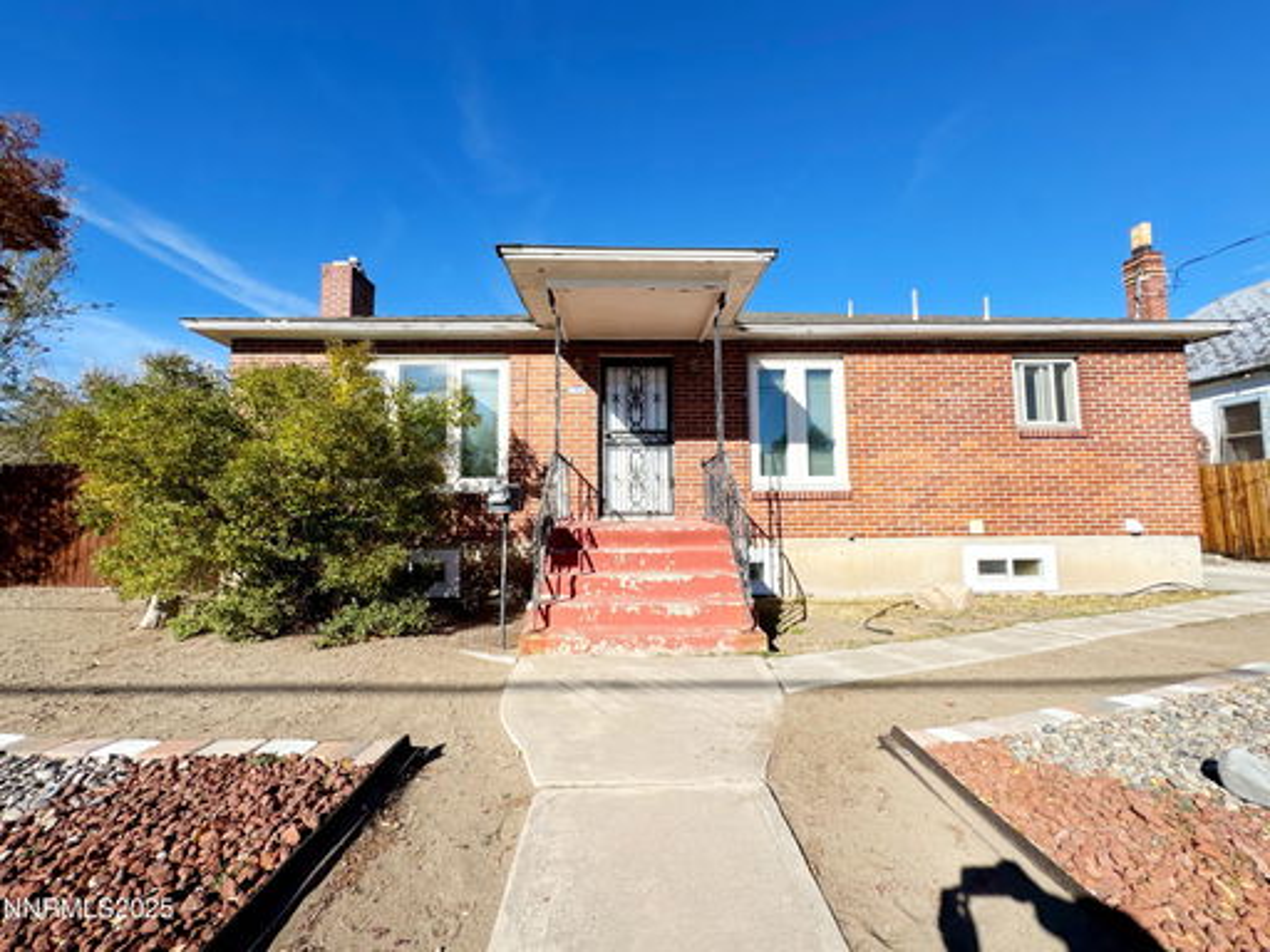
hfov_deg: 102.1
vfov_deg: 85.7
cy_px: 476
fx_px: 514
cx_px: 635
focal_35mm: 14
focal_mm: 2.22
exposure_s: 1/2415
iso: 50
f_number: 2.2
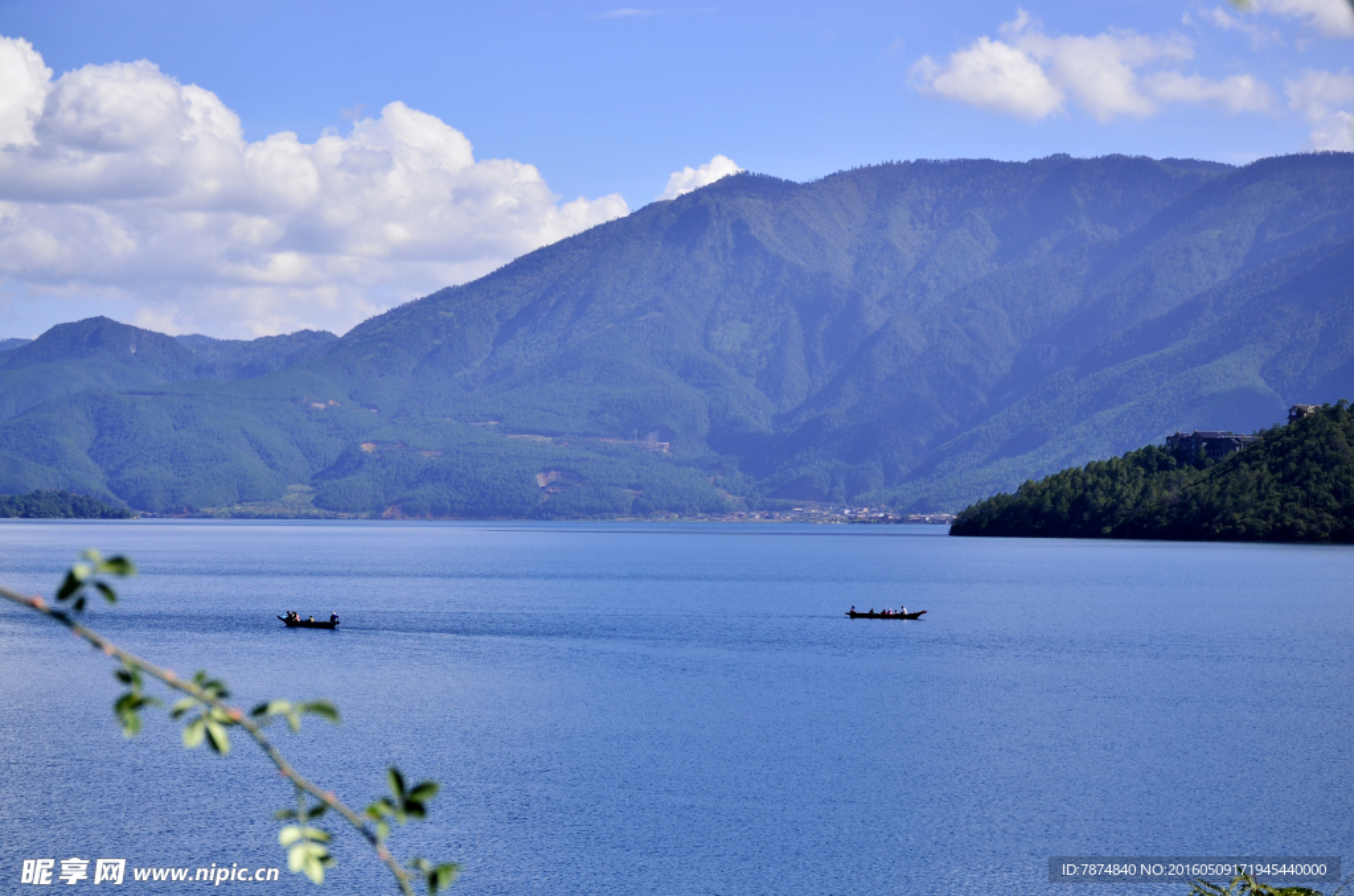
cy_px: 448
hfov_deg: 22.7
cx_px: 677
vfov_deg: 15.1
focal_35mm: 90
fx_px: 3378
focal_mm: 60
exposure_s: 1/500
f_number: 8
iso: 125
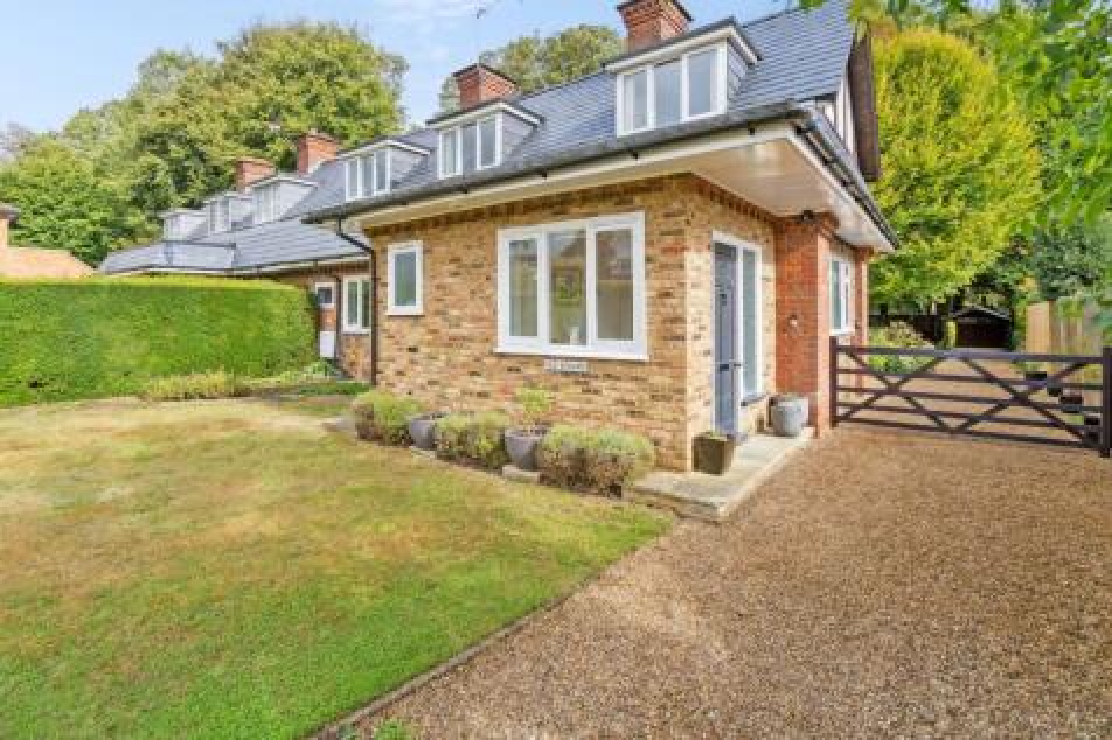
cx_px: 556
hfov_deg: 96.8
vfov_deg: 73.7
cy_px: 370
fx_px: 494
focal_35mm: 16
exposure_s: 1/1000
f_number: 5.6
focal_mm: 16
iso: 500
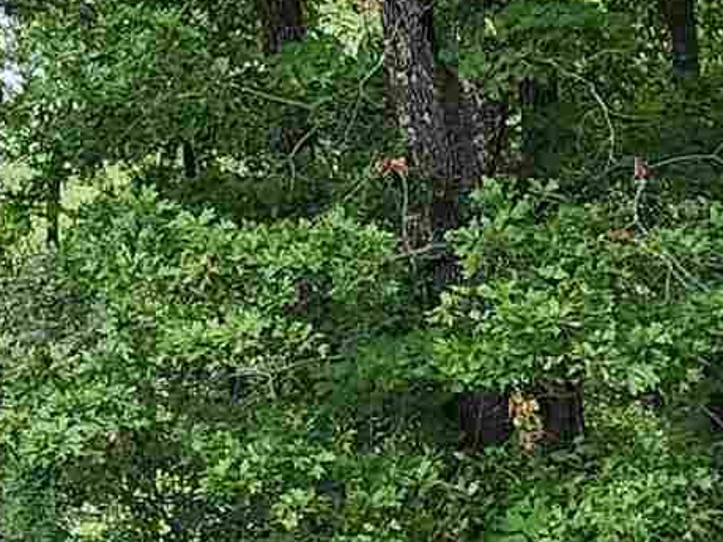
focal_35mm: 154
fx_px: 3216
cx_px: 1391
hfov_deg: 11.7
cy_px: 1010
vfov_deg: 9.2
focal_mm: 6.4
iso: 32
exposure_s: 1/180
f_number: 1.8
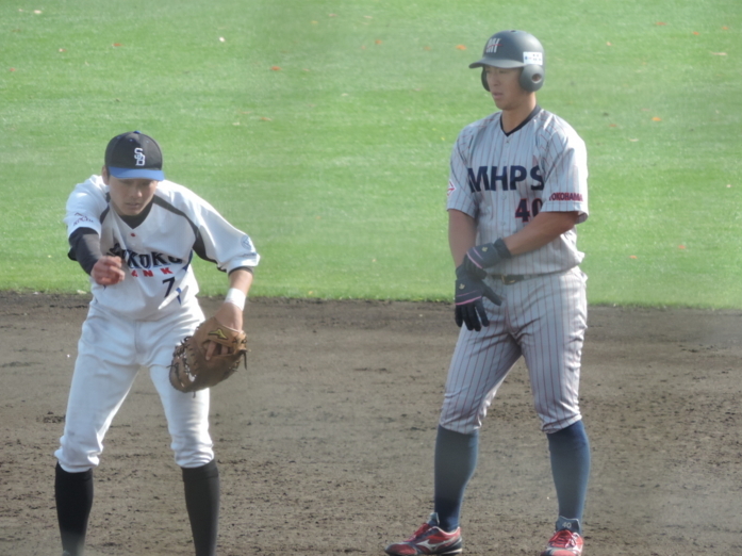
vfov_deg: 1.8
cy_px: 278
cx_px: 394
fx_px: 17225
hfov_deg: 2.5
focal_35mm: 804
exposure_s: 1/400
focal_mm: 124.8
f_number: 5
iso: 220
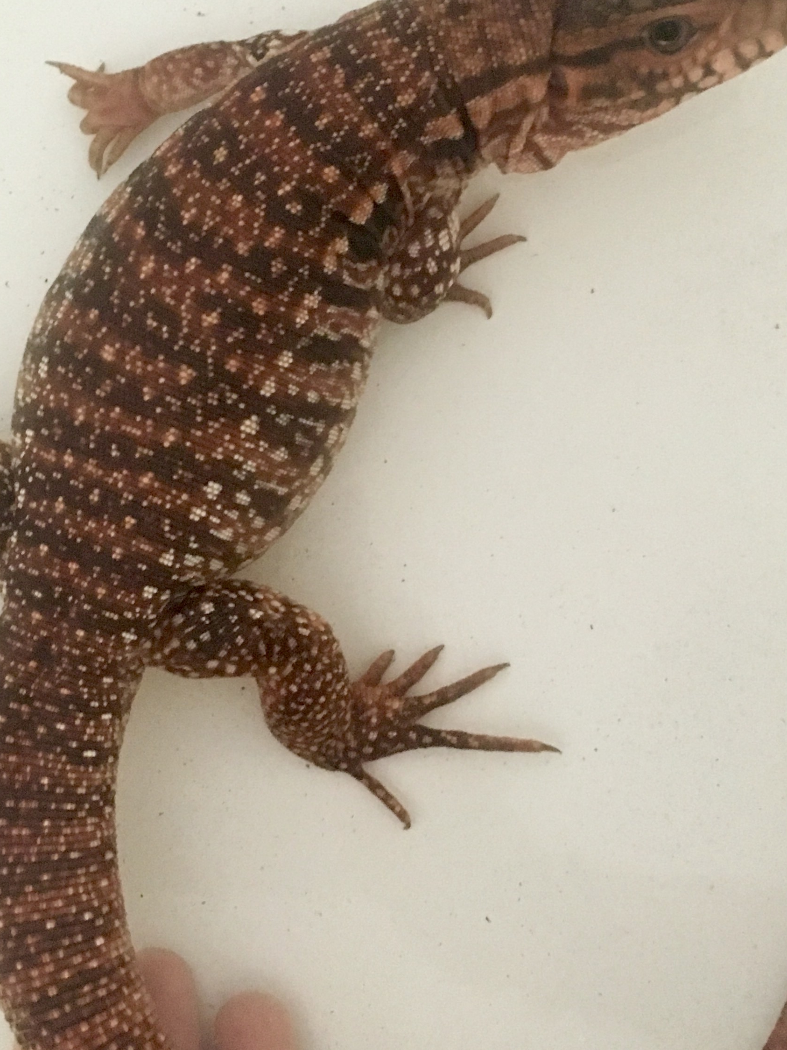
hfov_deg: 28.0
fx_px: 1577
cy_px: 458
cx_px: 379
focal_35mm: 52
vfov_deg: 36.8
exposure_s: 1/15
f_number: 2.2
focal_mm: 4.15
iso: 250
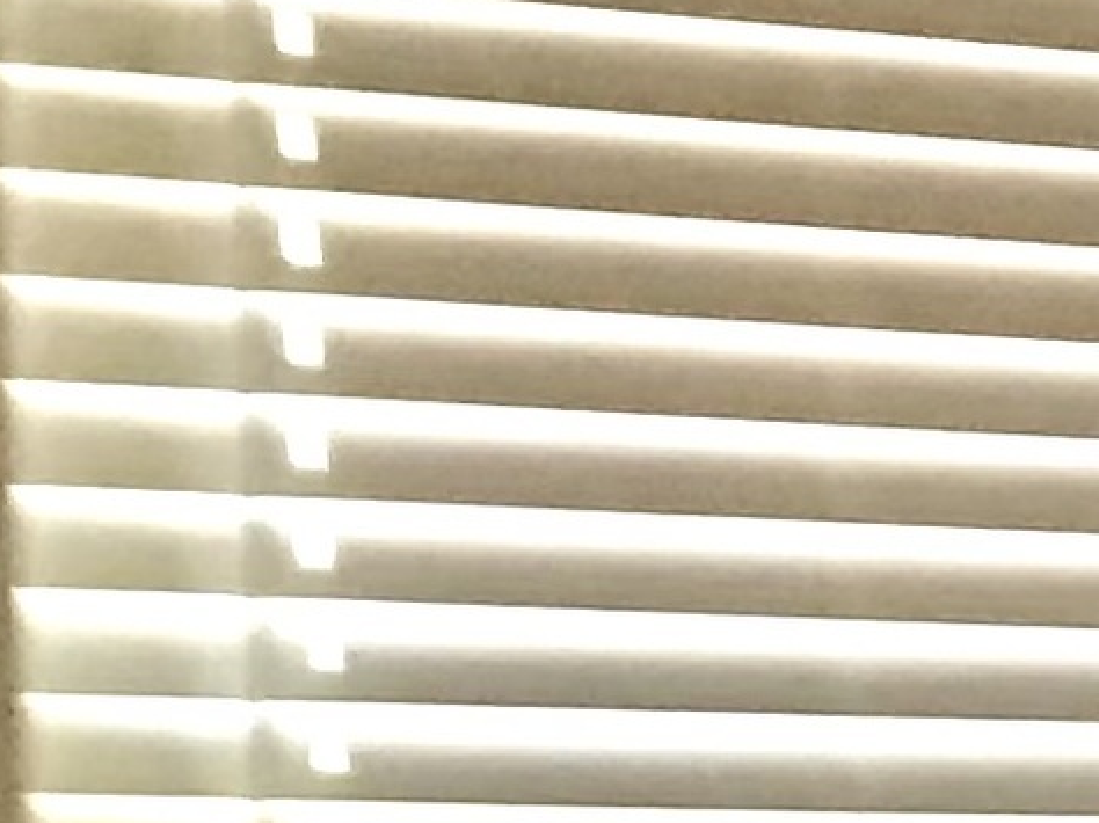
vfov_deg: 7.1
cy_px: 1748
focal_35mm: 201
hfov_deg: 9.4
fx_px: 6378
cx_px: 1878
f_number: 2.4
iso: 200
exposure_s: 1/15
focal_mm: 3.3
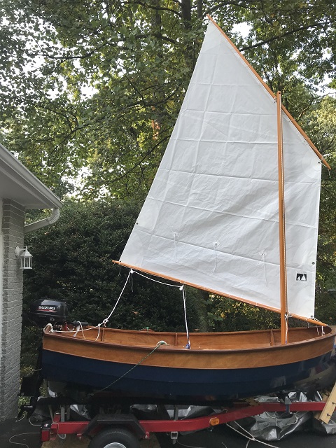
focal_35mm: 28
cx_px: 168
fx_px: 362
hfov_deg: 49.7
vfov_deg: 63.4
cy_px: 224
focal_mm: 3.99
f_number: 1.8
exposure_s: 1/286
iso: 20
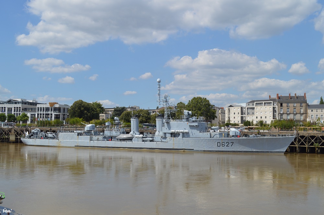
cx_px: 162
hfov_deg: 49.6
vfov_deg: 34.1
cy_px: 108
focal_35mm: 39
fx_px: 351
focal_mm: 26
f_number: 9
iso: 100
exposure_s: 1/320
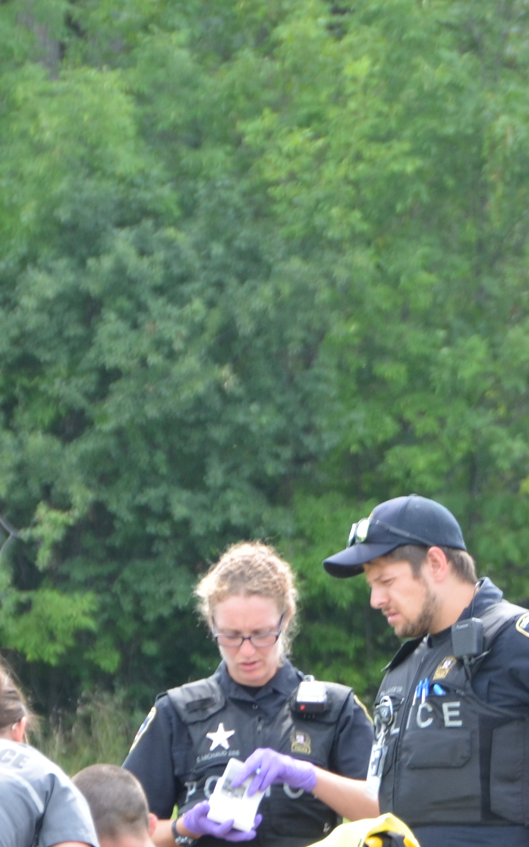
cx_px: 317
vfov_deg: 4.3
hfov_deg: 2.7
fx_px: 11326
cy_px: 701
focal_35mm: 491
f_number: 7.1
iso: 320
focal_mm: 116
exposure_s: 1/200
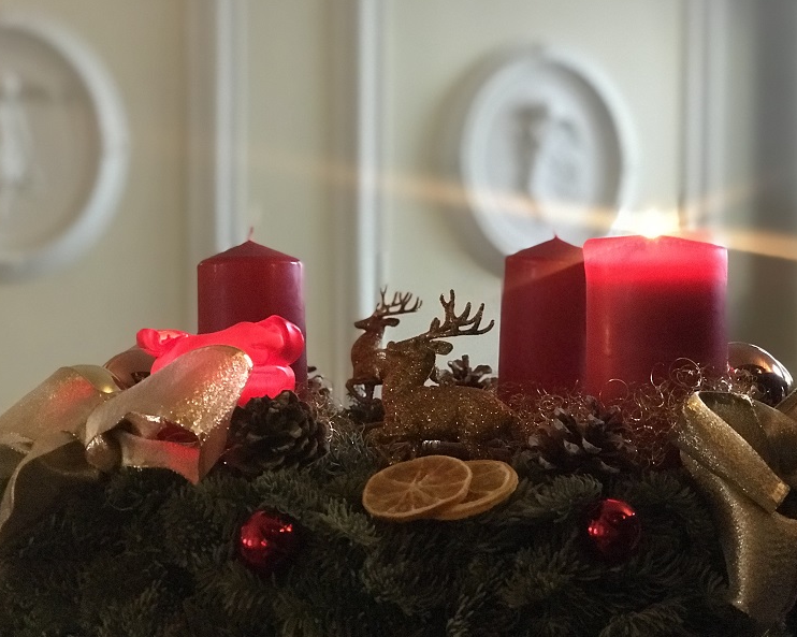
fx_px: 1415
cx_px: 397
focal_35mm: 60
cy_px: 316
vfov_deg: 25.4
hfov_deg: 31.5
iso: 1000
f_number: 2.8
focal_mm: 6.6
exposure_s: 1/50
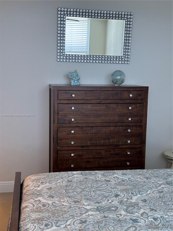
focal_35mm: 48
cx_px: 86
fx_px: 320
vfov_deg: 39.7
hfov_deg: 30.3
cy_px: 116
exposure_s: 1/60
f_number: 1.78
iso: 125
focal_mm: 6.86
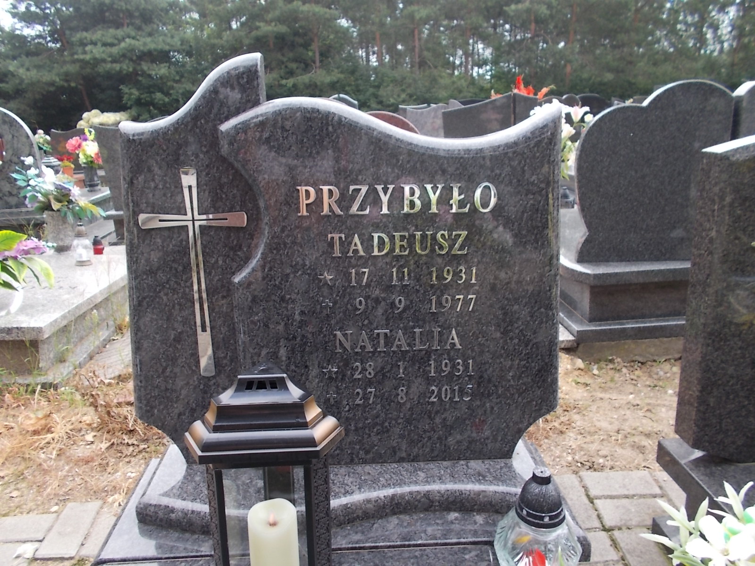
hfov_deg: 67.3
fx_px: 567
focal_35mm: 26
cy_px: 283
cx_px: 378
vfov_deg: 53.1
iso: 80
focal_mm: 4.6
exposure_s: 1/125
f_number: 3.2
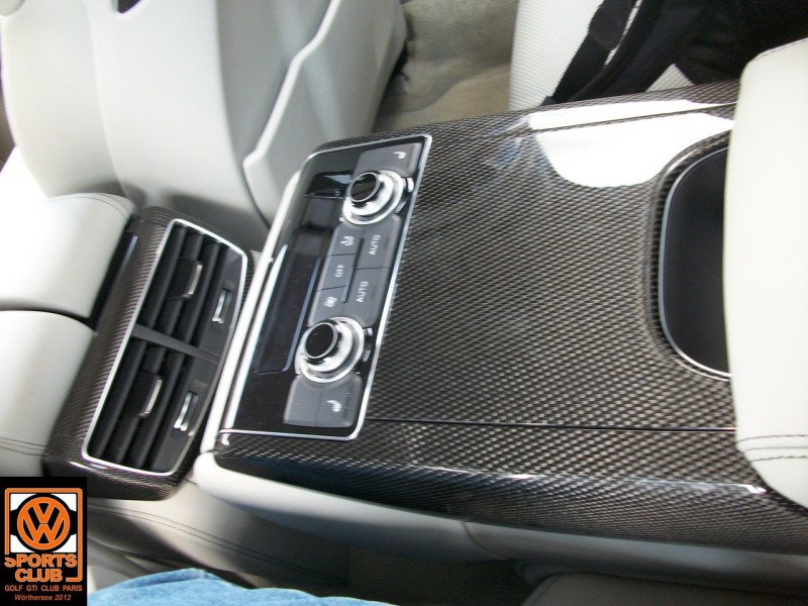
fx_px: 794
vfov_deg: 41.8
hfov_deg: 54.0
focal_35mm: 34
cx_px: 404
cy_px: 303
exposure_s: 1/40
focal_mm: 5.7
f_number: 2.9
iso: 187
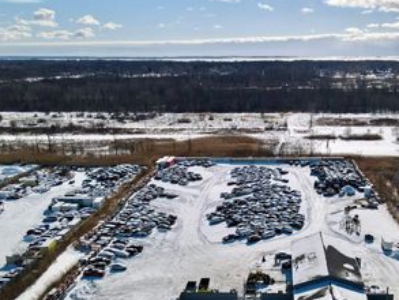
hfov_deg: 45.0
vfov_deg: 34.9
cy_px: 192
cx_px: 270
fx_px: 473
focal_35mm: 41
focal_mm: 4.5
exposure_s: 1/2500
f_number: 2.8
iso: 100
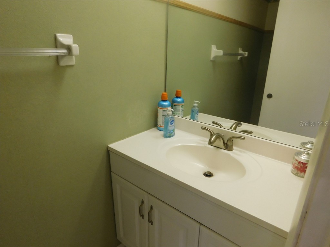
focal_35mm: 23
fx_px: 219
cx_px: 165
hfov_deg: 73.9
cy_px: 124
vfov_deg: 58.9
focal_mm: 4
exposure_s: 1/30
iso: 140
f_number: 3
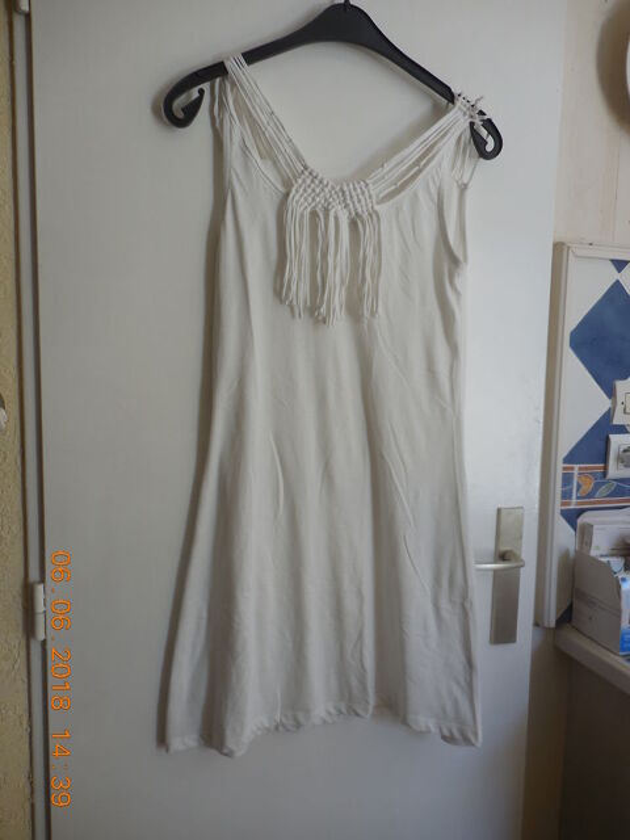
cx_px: 315
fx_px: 607
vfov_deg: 69.4
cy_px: 420
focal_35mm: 25
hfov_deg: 54.9
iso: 125
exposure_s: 1/40
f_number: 3.7
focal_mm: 4.5
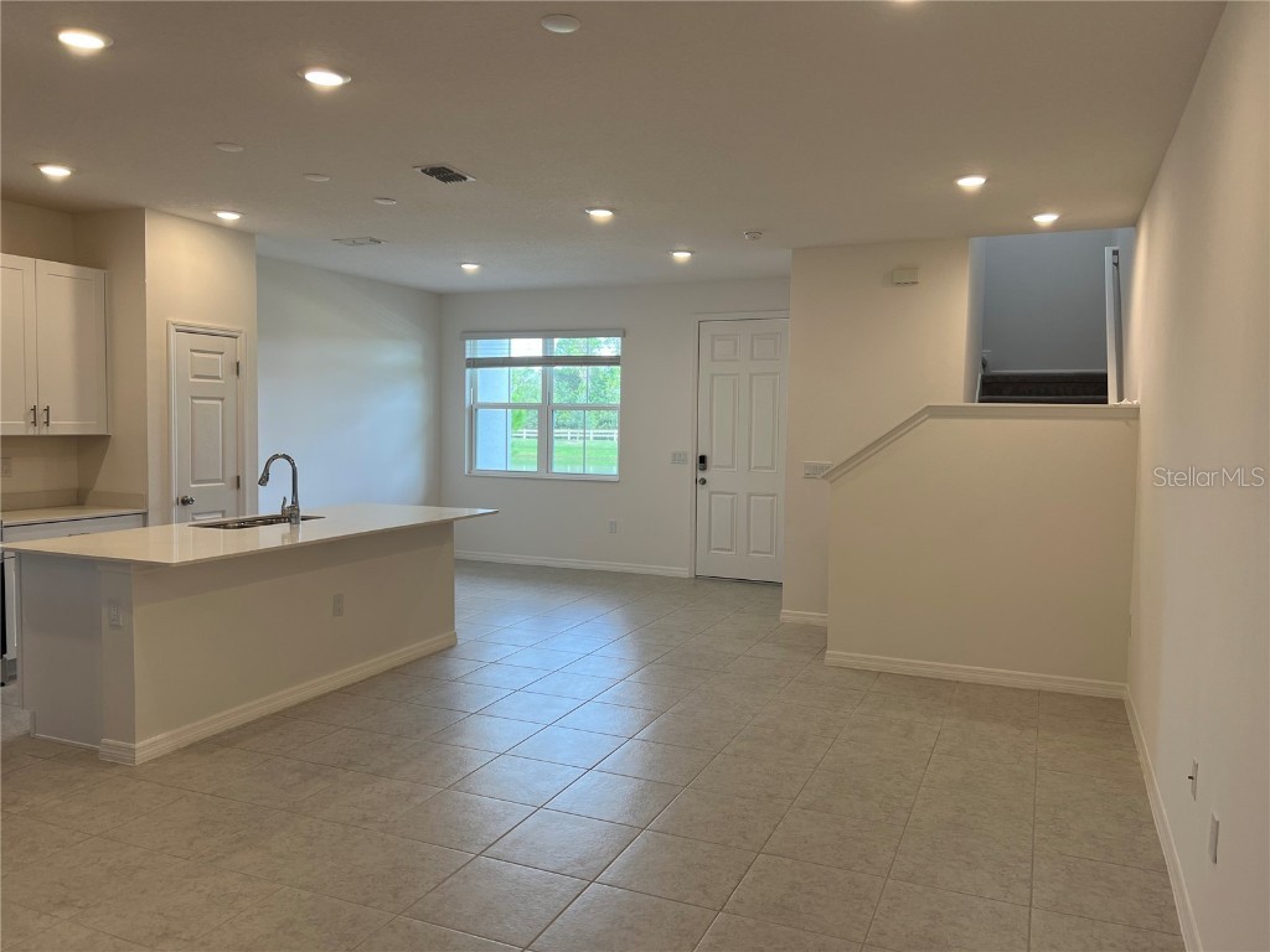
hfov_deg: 67.3
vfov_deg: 53.1
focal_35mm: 26
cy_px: 476
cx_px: 635
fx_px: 954
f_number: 1.5
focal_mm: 5.7
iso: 50
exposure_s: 1/141
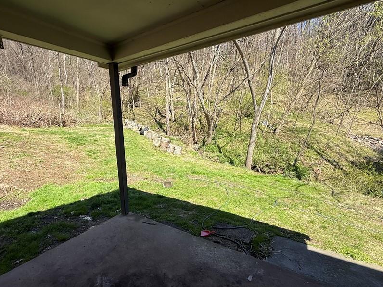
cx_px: 150
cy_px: 169
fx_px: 199
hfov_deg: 86.5
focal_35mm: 18
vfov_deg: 71.0
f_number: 2.2
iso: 50
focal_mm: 2.22
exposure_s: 1/799
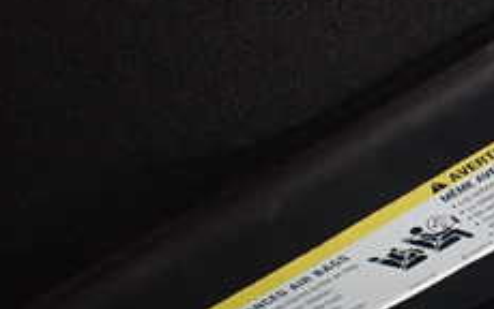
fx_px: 1118
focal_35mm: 83
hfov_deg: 23.6
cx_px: 522
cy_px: 193
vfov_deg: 15.7
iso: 800
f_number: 2.3
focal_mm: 5.4
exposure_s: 1/60
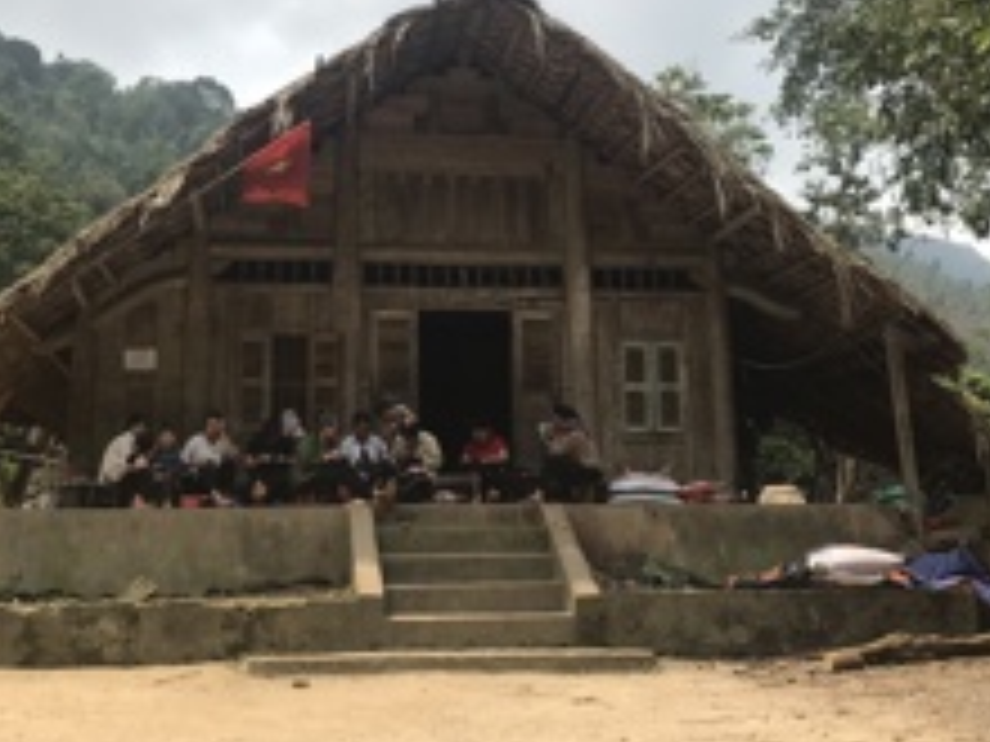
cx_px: 531
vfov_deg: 28.6
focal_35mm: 51
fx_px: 1459
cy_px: 364
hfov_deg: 37.5
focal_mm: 3.99
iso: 20
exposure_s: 1/1546
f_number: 1.8
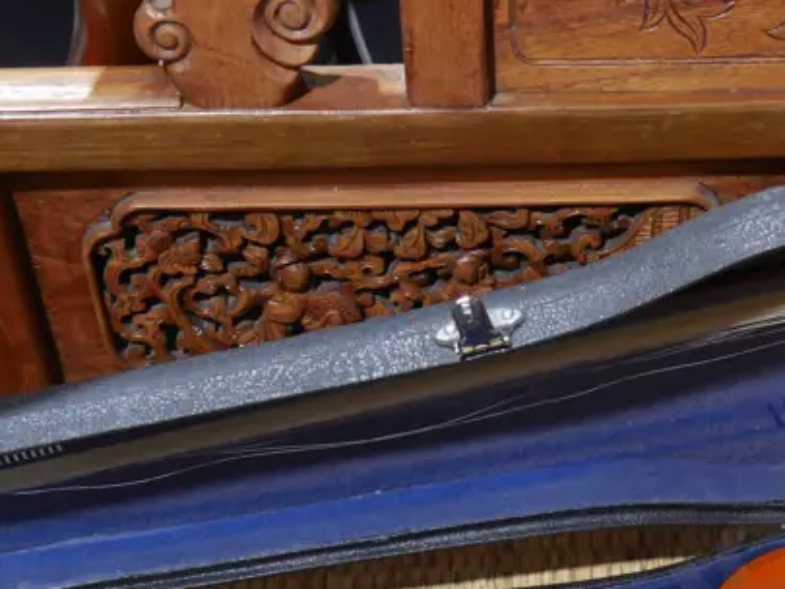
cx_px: 696
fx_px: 2064
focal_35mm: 91
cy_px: 604
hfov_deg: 21.1
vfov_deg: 15.9
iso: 500
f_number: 4
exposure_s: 1/60
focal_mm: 18
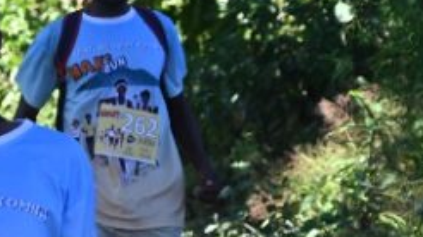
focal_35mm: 203
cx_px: -5
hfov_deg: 10.5
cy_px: 198
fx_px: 2275
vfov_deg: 6.0
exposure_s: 1/250
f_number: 5
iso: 200
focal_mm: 62
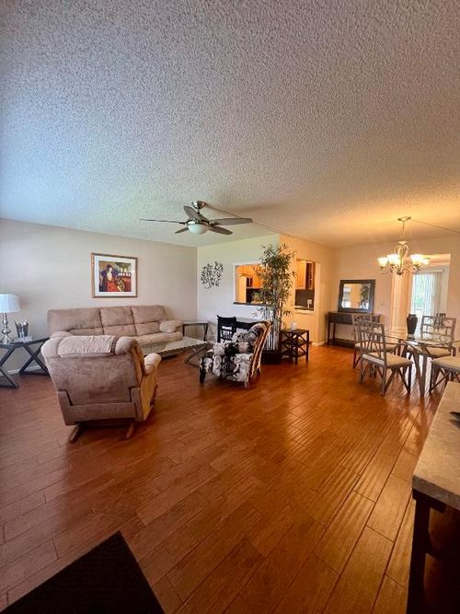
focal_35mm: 13
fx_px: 230
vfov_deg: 106.2
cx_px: 230
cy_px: 307
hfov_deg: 89.9
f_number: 1.8
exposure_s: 1/60
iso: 250
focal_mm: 1.57
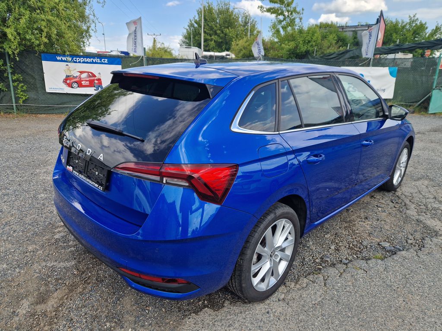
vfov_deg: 58.9
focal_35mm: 23
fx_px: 294
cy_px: 166
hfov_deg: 73.9
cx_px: 221
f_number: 1.8
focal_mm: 5.4
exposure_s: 1/612
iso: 50
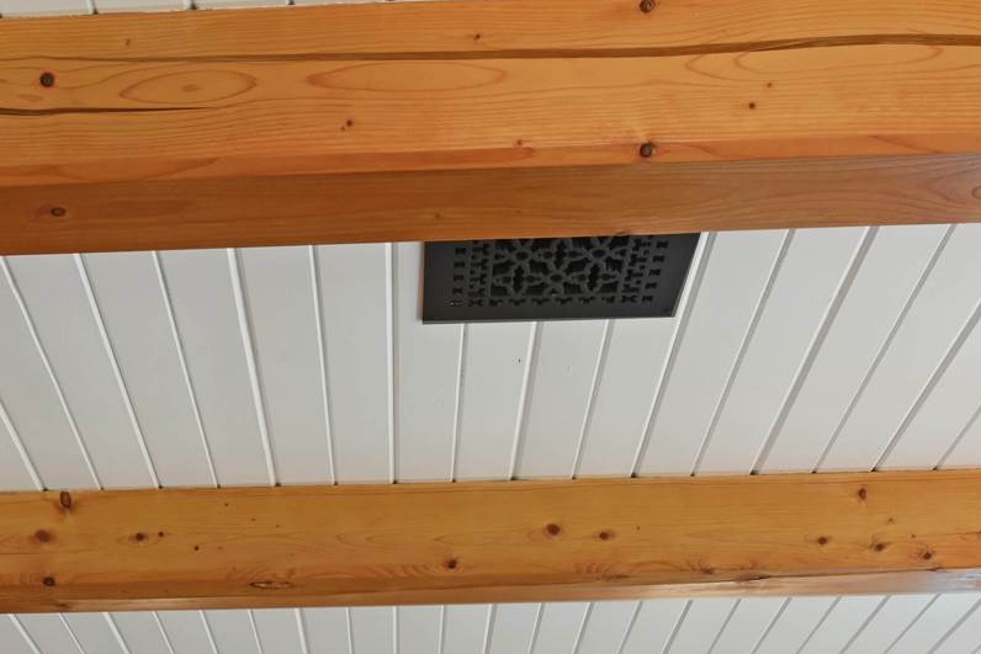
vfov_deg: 18.3
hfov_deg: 36.4
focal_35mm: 54
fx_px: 1472
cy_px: 1253
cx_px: 315
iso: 400
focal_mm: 14
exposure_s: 1/1.3
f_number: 11
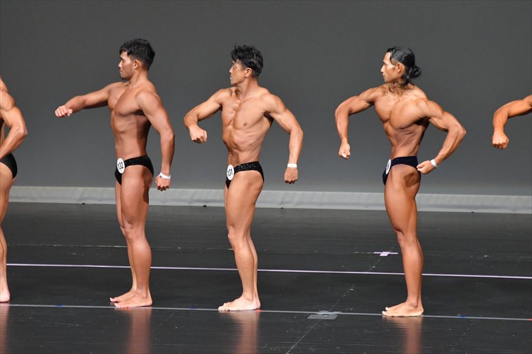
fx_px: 4431
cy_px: 177
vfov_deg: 4.6
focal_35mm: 300
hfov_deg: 6.9
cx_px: 266
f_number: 5.6
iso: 5000
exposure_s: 1/400
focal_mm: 200
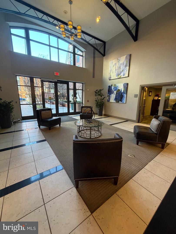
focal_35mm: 14
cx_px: 88
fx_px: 95
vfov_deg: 102.1
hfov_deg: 85.7
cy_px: 117
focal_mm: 2.22
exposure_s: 1/60
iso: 320
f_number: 2.2
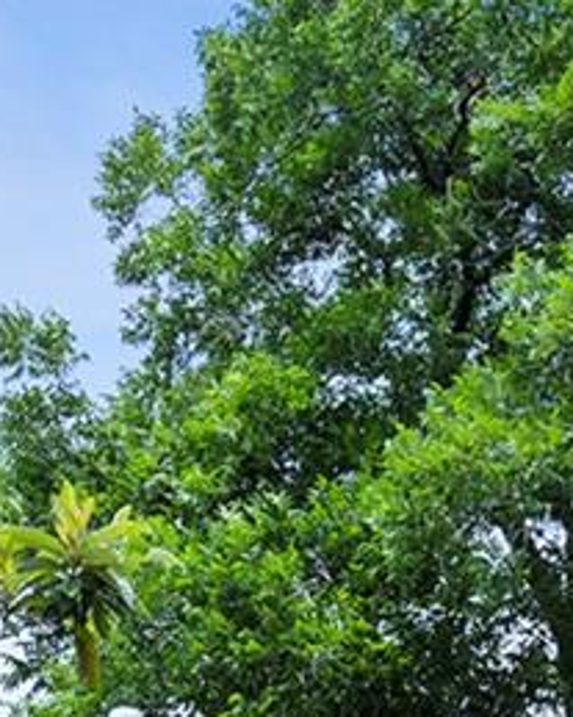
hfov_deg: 10.9
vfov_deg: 12.6
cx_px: 293
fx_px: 2991
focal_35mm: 141
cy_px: 1247
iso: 100
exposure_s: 1/125
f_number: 9
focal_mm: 19
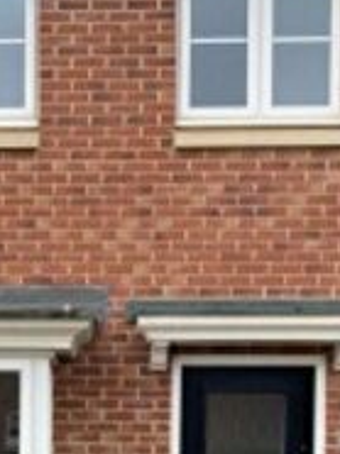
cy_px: 455
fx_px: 1037
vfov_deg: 23.7
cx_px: 40
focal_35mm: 79
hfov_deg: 18.3
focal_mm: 3.99
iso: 20
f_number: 1.8
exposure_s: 1/247
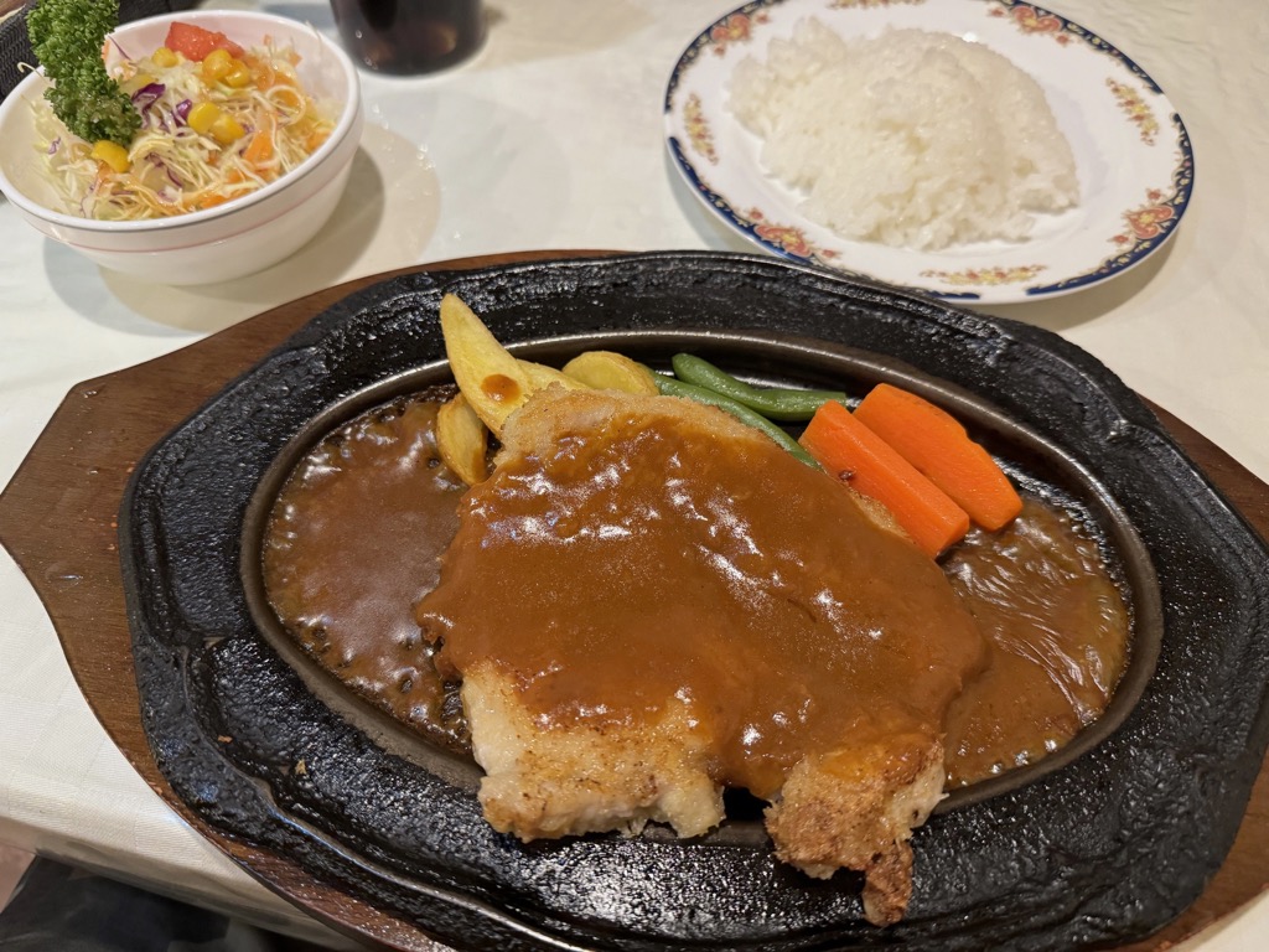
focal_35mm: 24
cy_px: 476
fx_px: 880
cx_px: 634
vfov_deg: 56.8
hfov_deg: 71.6
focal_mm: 6.76
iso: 320
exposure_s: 1/50
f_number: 1.78
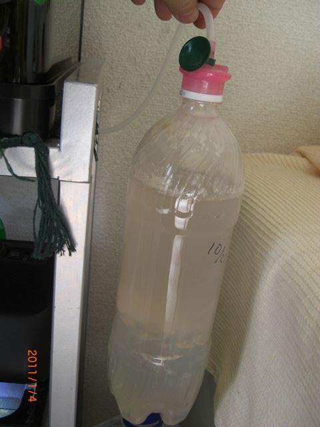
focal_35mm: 38
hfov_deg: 37.7
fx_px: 468
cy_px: 214
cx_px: 160
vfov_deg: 49.0
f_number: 2.8
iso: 100
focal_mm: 7.9
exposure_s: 1/125
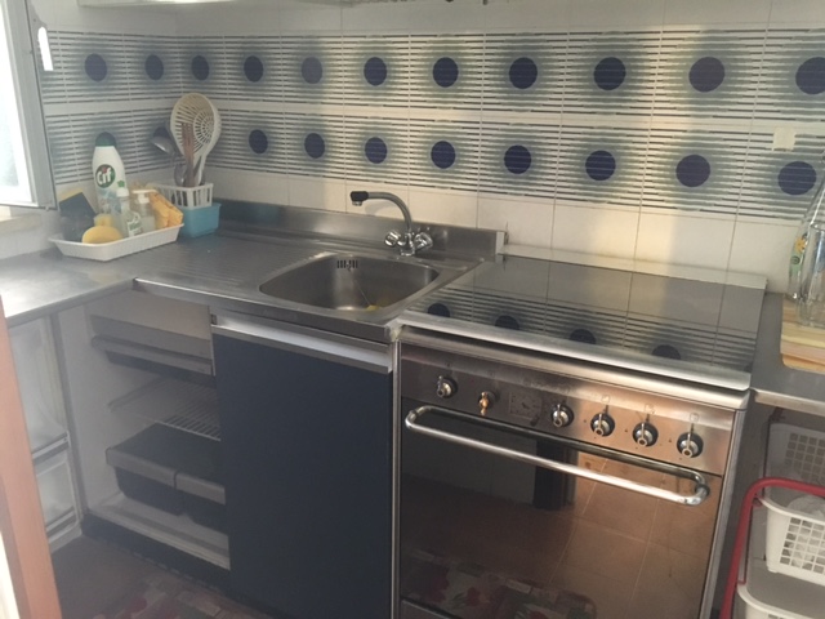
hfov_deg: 61.7
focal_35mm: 29
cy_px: 310
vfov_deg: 48.2
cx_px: 412
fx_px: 691
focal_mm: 4.15
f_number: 2.2
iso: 320
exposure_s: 1/17
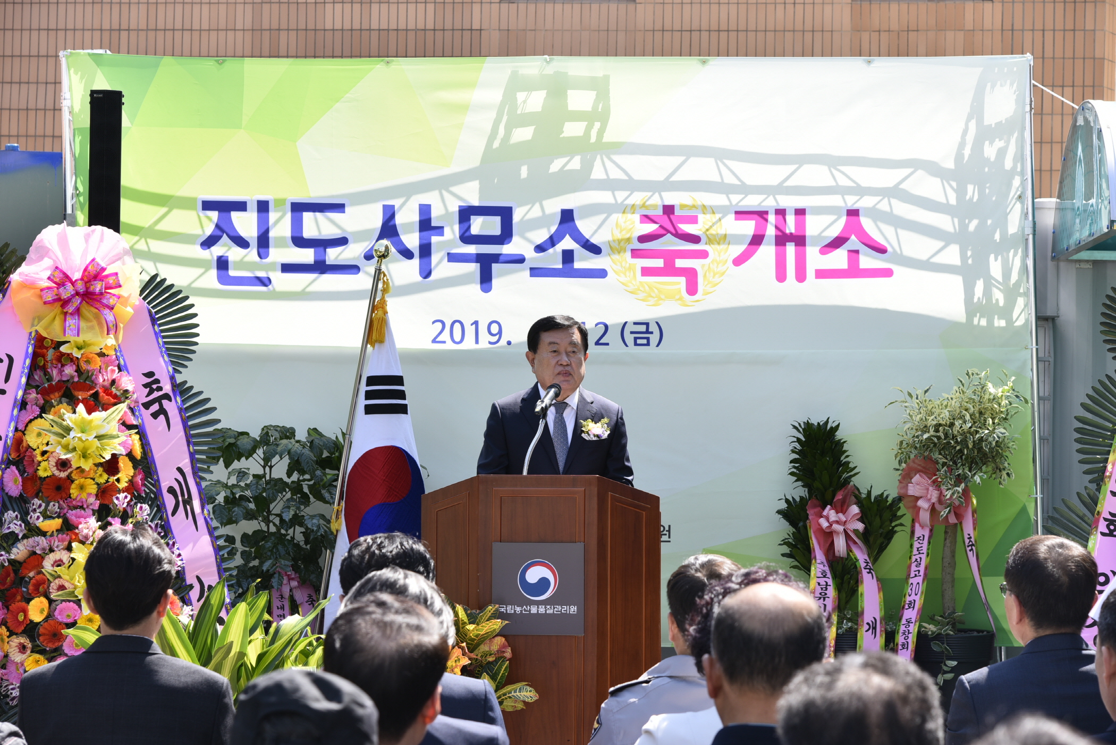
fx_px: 2325
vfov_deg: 18.2
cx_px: 558
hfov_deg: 27.0
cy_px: 372
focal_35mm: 75
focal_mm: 75
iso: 100
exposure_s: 1/125
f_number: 6.3
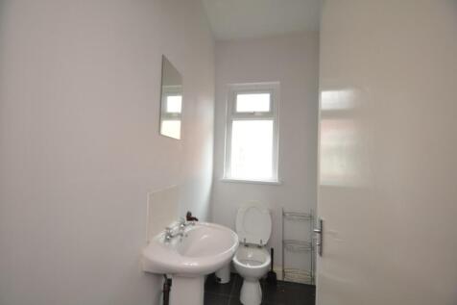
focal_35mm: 15
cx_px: 228
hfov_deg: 100.4
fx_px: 190
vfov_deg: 77.3
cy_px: 152
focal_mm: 10
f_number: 3.5
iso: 400
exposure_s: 1/60
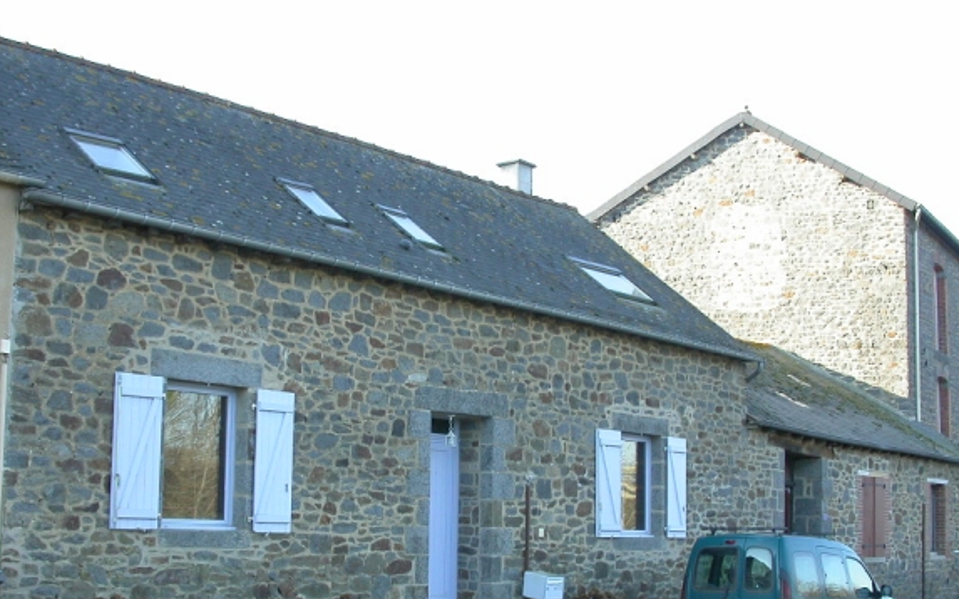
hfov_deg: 41.8
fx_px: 1254
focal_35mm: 48
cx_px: 422
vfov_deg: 26.8
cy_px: 383
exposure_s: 1/114
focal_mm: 7.85
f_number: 4.2
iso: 100
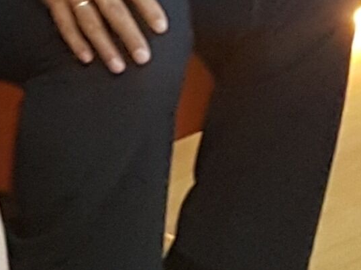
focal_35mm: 195
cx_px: -397
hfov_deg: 9.4
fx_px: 2033
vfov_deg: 6.7
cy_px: -596
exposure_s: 1/17
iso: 250
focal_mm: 4.2
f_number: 1.7
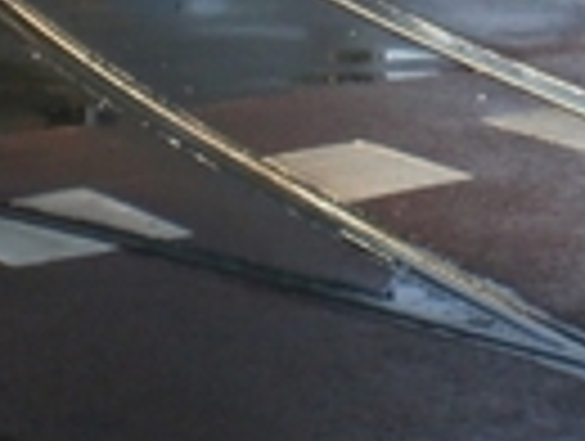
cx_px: 418
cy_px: -364
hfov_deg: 11.9
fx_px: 2811
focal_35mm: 166
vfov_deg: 8.6
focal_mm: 6.3
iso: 100
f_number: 4.6
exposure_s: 1/250
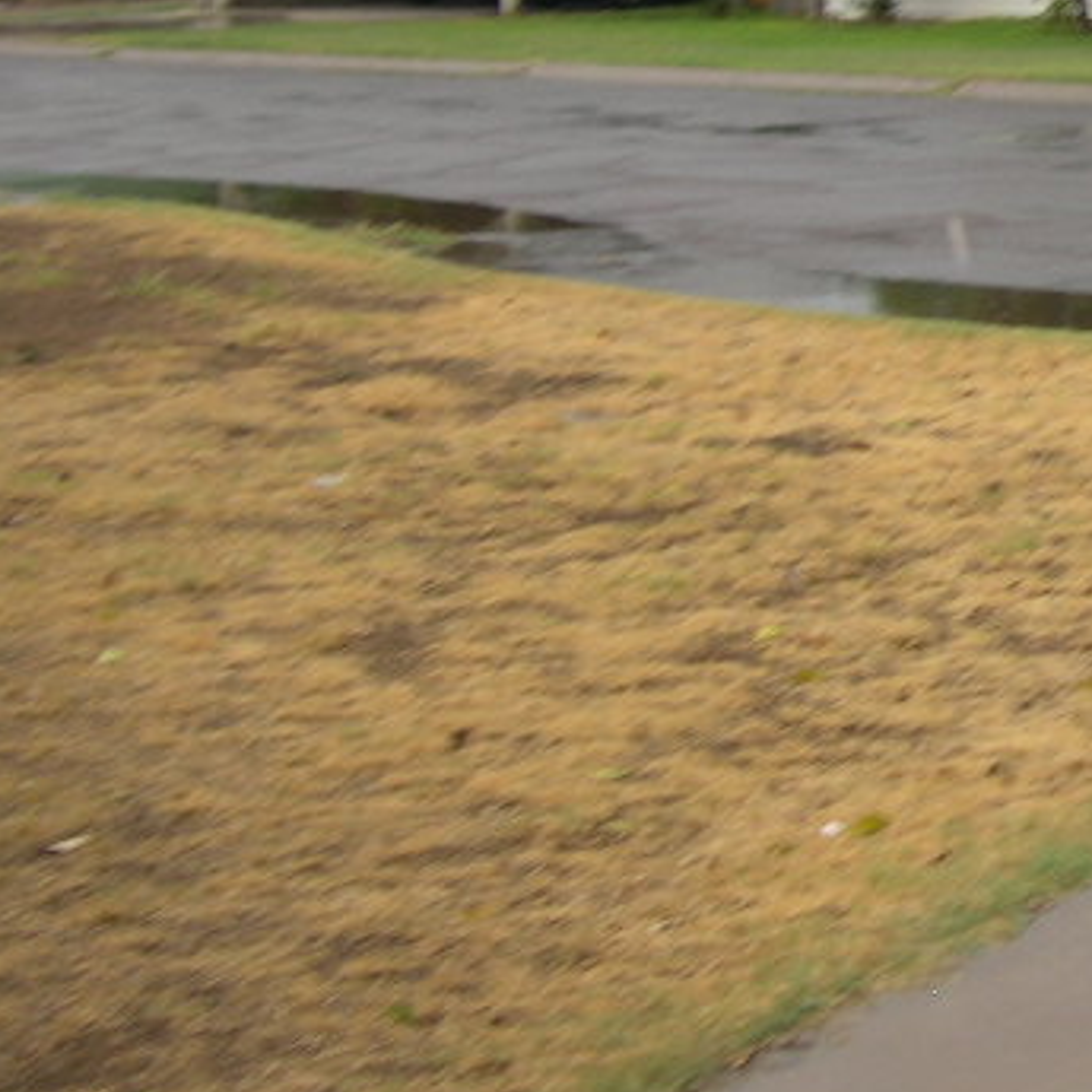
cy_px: -10
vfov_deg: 17.0
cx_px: 1562
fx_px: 3569
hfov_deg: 16.1
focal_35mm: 100
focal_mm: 8
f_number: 2.8
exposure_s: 1/274
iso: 100
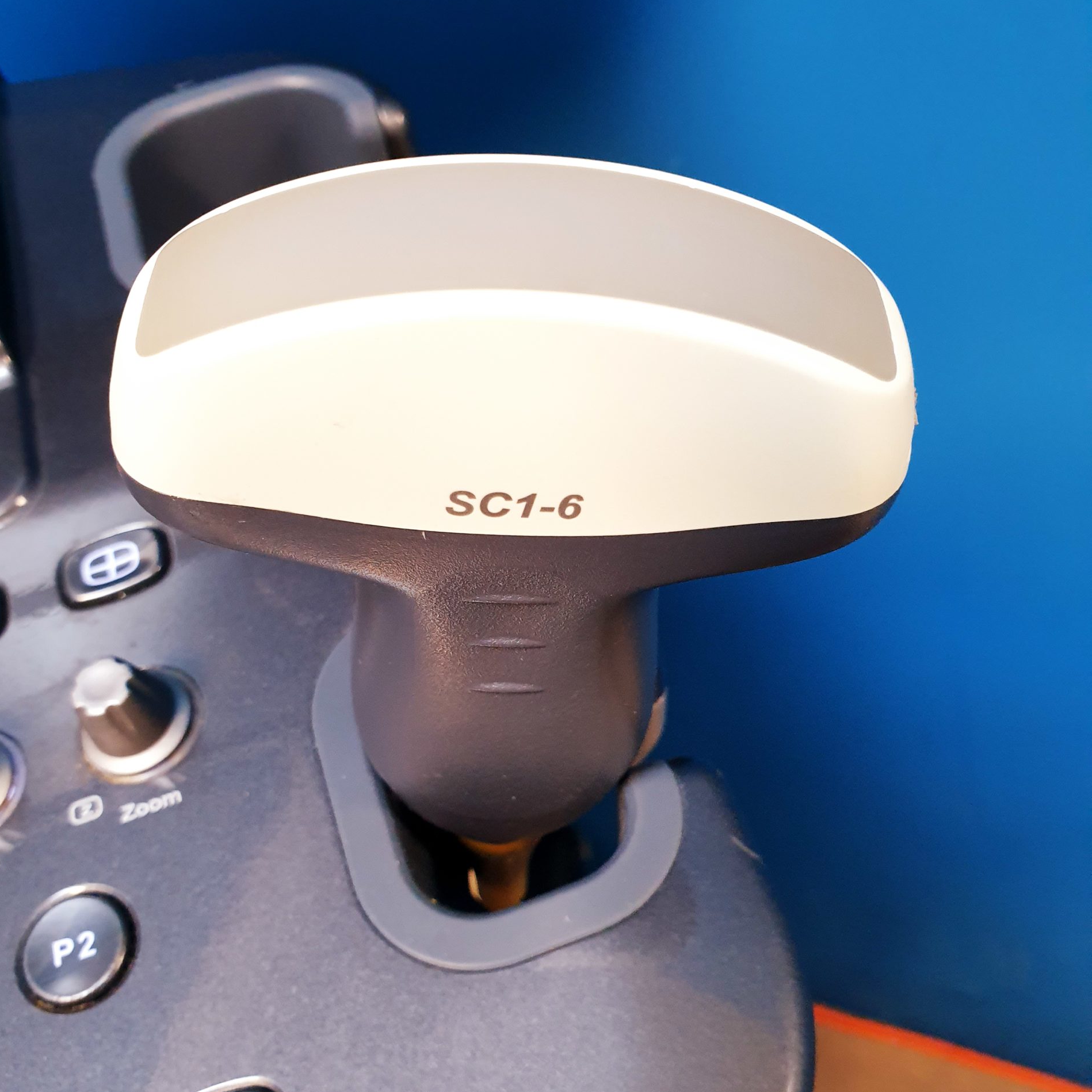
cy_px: 612
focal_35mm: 31
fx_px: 1106
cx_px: 540
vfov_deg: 52.4
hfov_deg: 52.5
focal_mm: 4.3
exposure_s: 1/50
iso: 320
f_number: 2.4
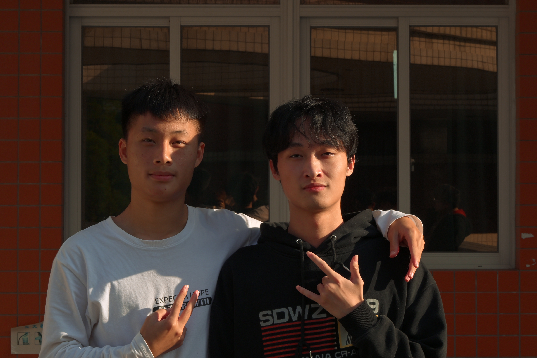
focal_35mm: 99
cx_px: 268
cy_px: 179
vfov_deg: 13.8
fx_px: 1477
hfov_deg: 20.6
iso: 100
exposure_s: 1/100
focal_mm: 66
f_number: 16
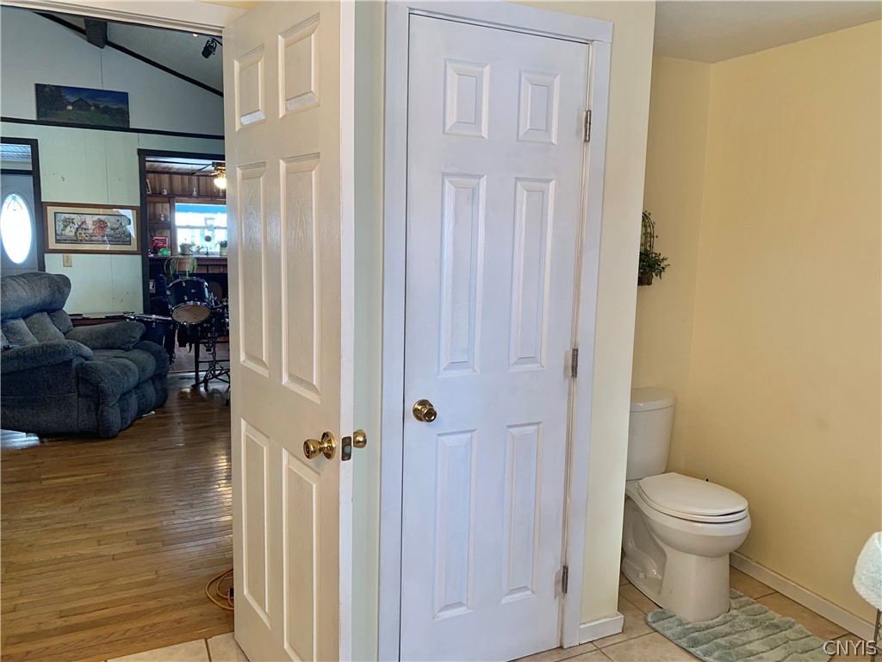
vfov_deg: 53.1
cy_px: 331
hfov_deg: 67.3
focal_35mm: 26
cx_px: 441
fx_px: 662
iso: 64
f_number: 1.8
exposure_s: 1/60
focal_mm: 4.25
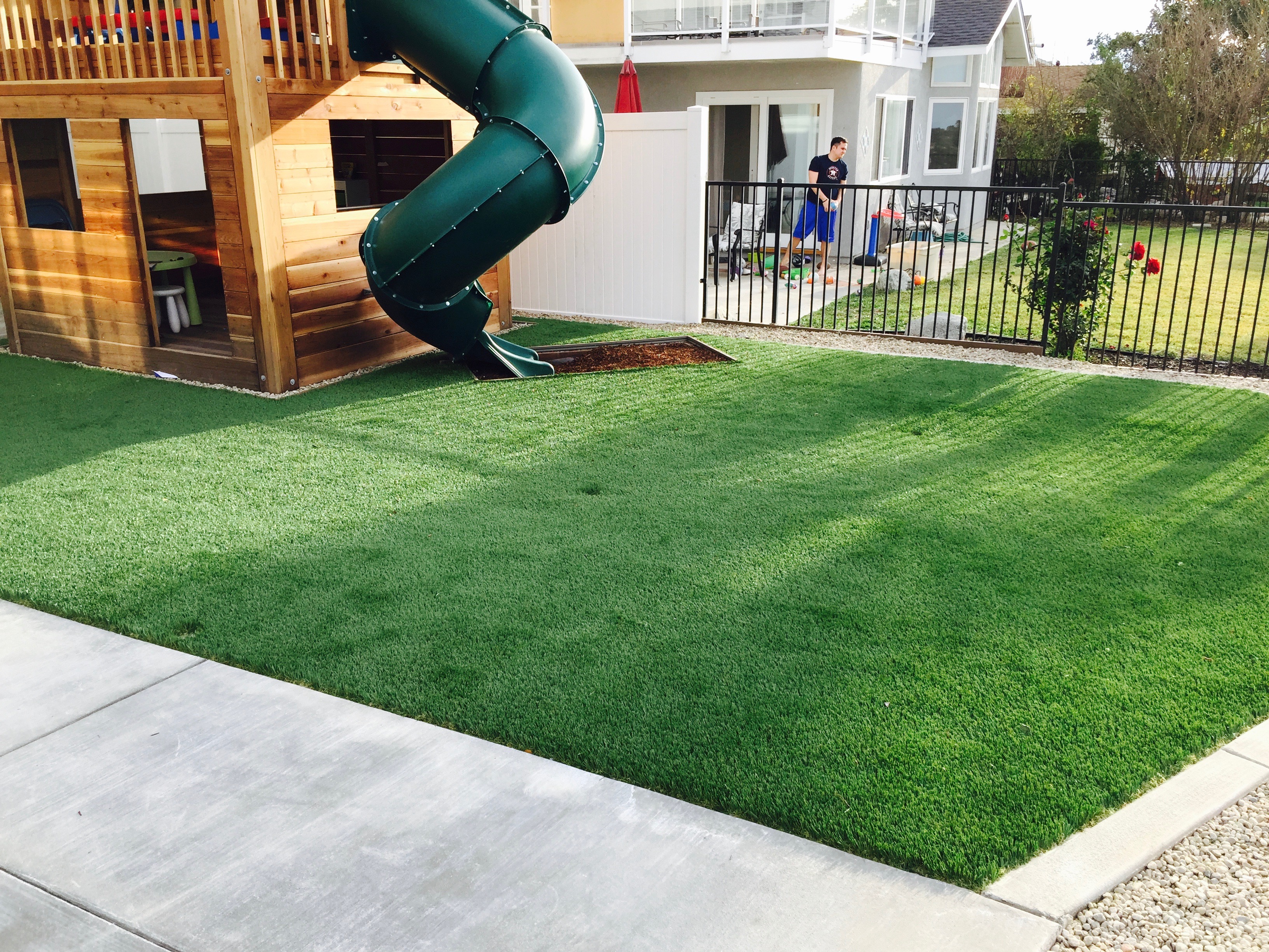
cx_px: 634
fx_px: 1063
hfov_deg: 61.7
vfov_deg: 48.2
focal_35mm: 29
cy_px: 476
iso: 32
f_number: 2.2
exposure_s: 1/416
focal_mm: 4.15
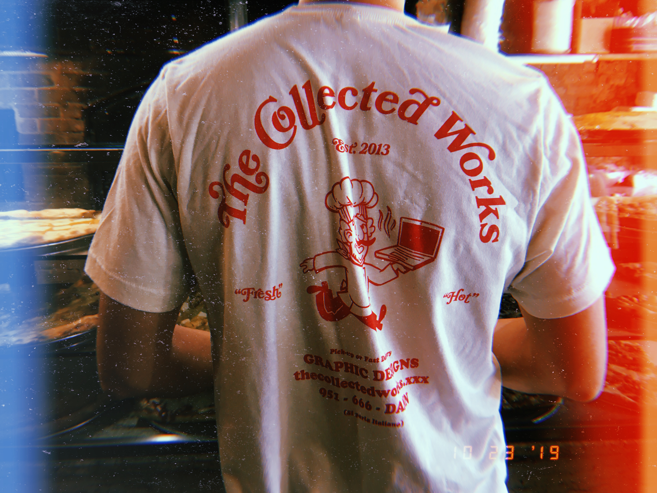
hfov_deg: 63.4
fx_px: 531
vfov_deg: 49.7
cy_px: 246
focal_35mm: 28
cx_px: 328
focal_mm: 3.99
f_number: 1.8
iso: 40
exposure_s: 1/15
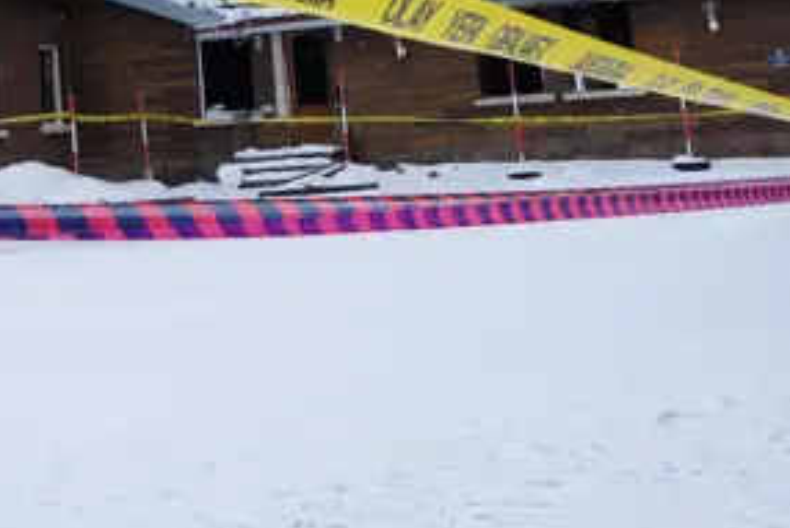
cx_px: 86
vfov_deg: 16.2
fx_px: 1712
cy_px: -229
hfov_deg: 25.2
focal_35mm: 78
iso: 100
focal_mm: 24
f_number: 10
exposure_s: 1/125
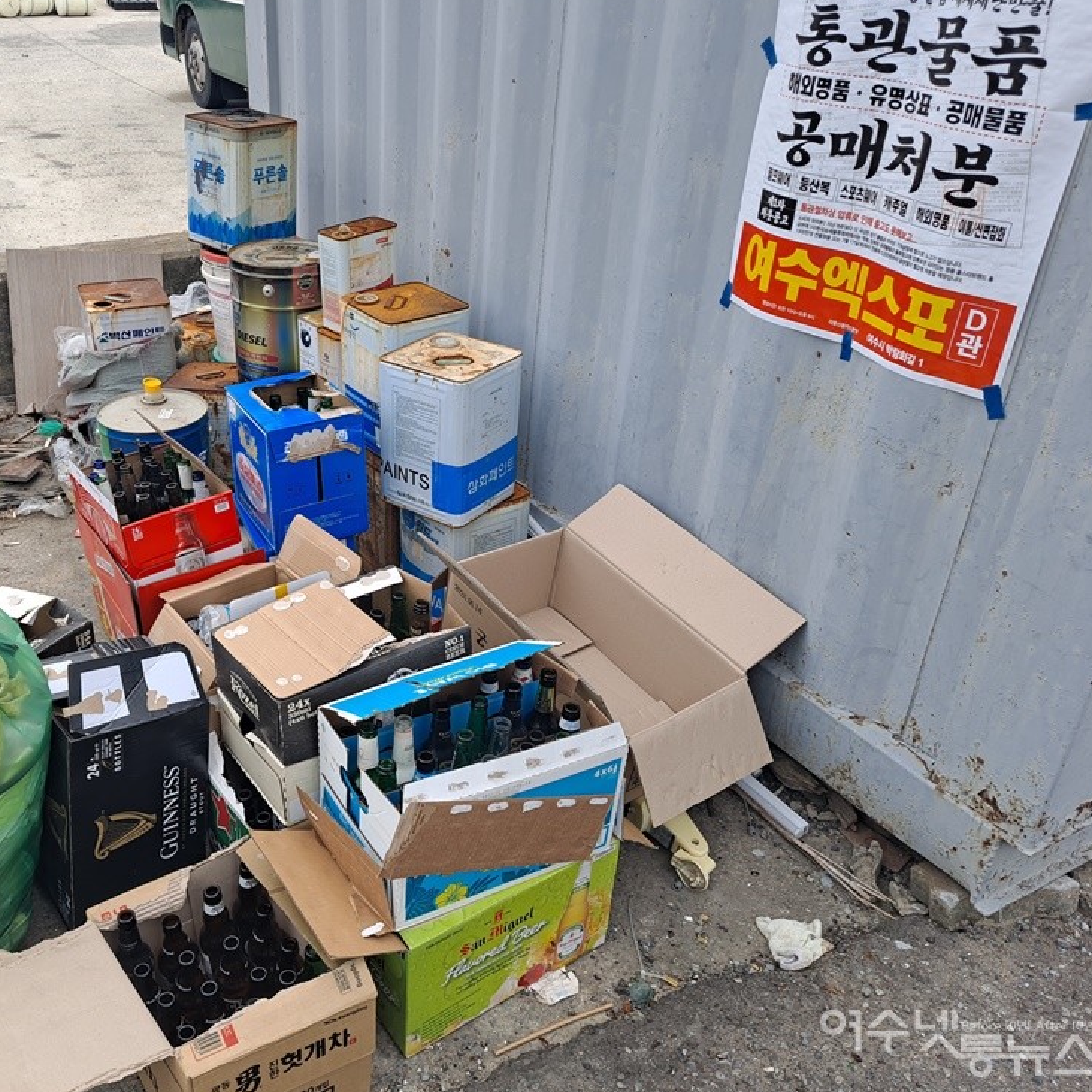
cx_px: 373
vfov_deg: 55.6
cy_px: 539
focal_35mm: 29
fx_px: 1035
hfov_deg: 54.6
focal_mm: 5.23
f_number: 1.8
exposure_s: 1/606
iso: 25
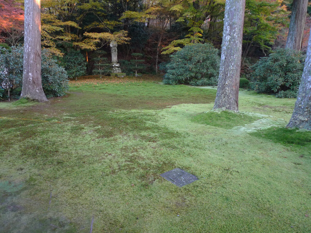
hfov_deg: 71.6
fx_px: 216
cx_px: 156
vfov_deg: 56.8
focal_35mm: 24
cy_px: 116
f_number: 2
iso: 200
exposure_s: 1/30
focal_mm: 5.1
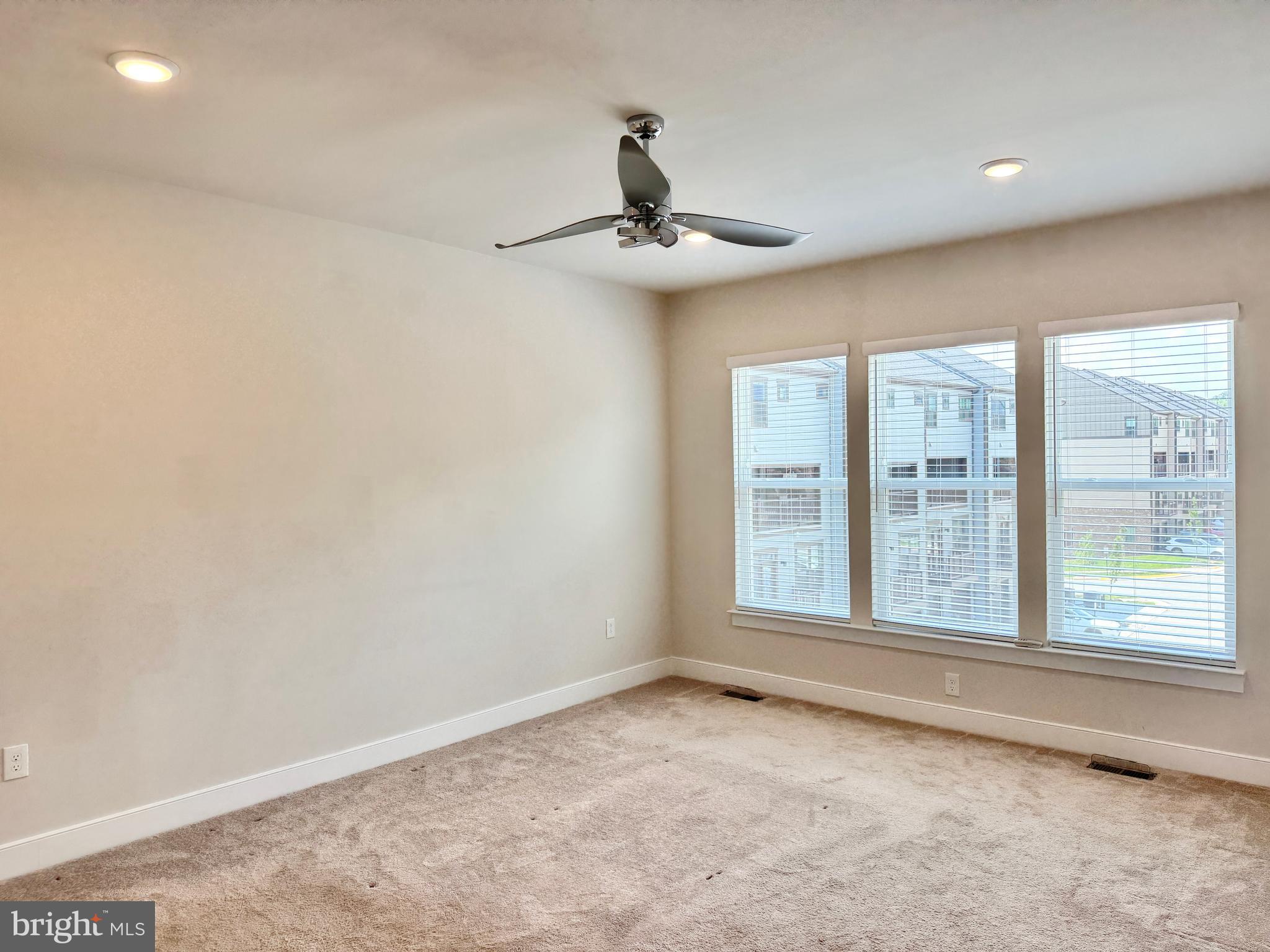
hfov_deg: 71.6
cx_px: 635
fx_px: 881
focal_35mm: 24
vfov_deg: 56.8
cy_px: 476
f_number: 1.78
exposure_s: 1/221
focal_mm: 6.76
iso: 64
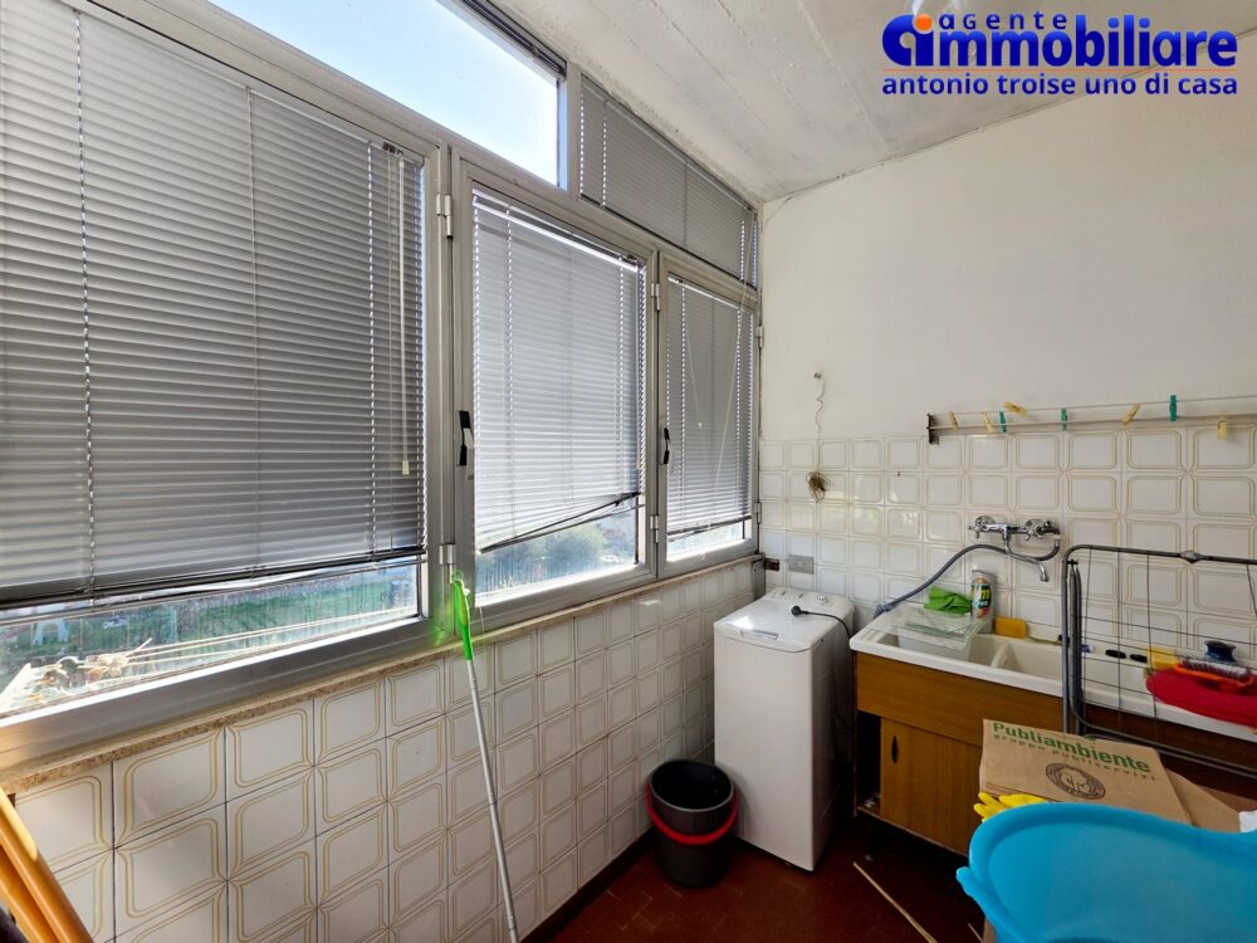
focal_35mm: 13
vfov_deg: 89.9
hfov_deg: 106.2
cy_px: 472
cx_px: 628
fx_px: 472
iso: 40
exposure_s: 1/497
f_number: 1.9
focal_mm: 2.2
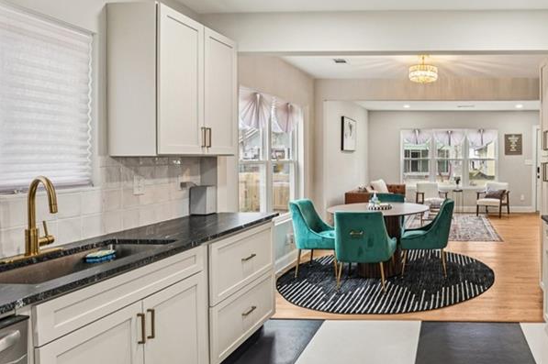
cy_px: 165
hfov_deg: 66.8
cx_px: 440
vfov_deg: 53.0
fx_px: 365
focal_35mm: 24
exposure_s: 1/13
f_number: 8
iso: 320
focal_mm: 14
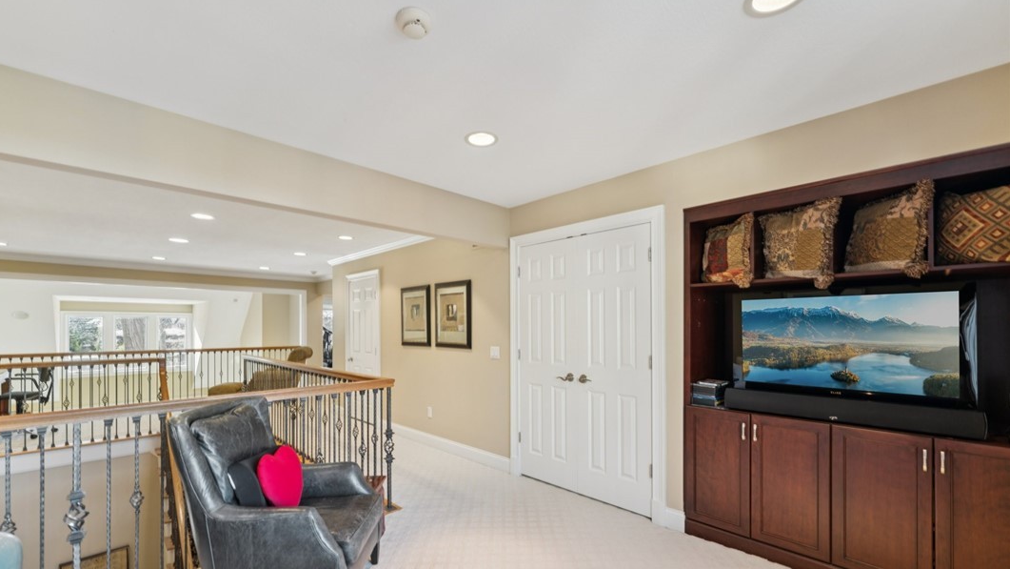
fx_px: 402
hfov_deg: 103.0
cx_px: 494
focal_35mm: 15
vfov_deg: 70.3
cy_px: 319
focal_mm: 14
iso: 160
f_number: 3.2
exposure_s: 1/30
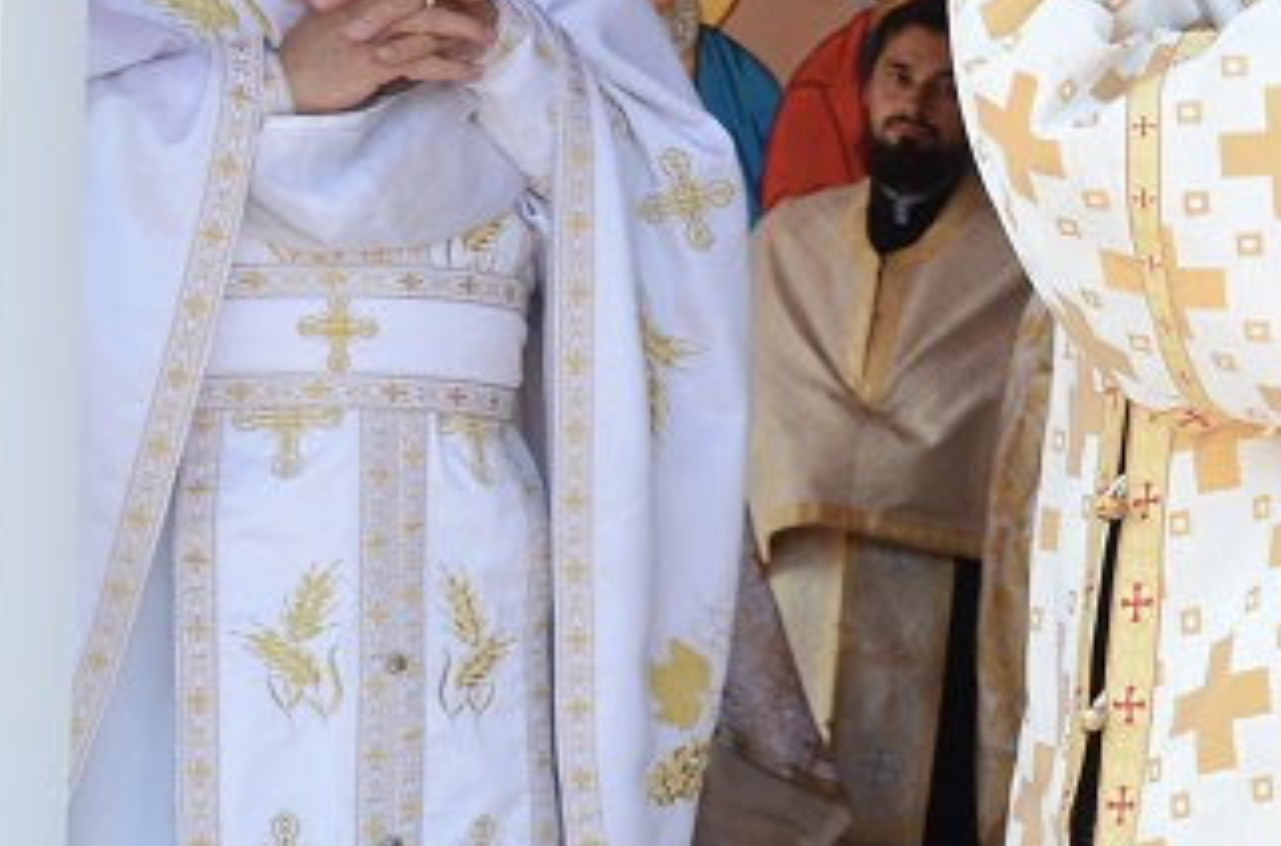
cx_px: 2370
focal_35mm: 157
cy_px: 451
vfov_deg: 8.7
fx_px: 5570
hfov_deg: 12.0
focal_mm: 28
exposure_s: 1/100
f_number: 5.6
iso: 125
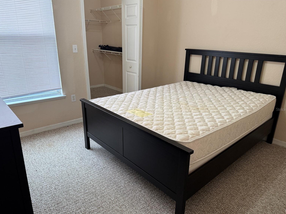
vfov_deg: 54.9
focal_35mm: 25
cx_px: 145
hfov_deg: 69.4
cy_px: 109
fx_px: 207
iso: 200
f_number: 1.78
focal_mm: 6.76
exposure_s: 1/120
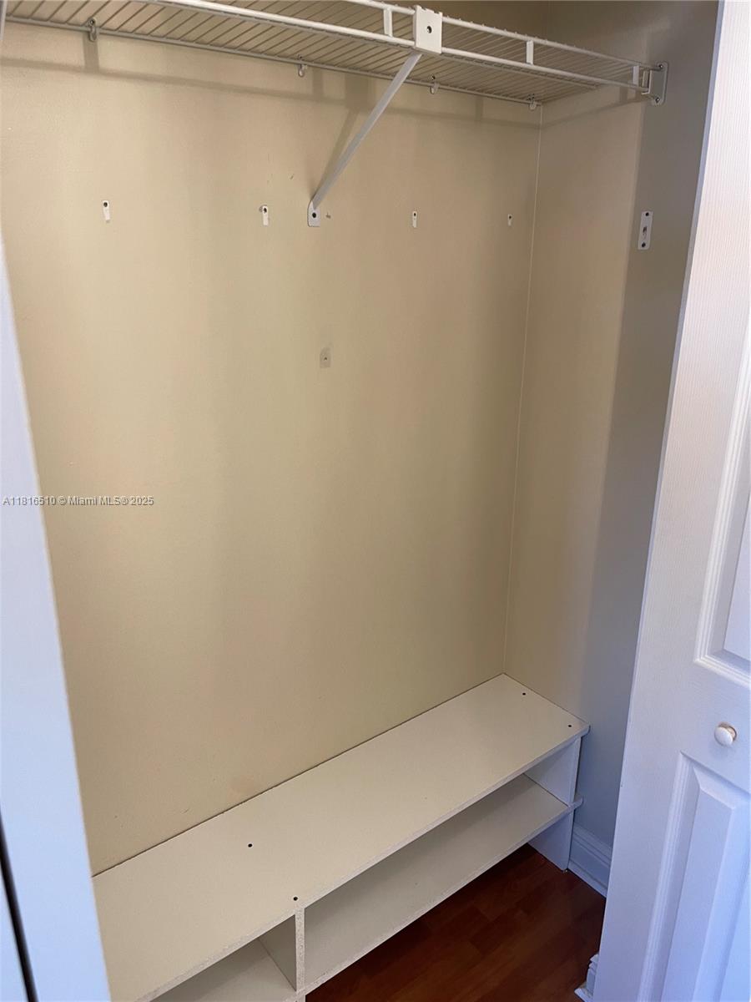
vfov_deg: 69.4
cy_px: 501
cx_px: 376
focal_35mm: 25
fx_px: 723
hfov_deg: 54.9
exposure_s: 1/60
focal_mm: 5.1
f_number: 1.6
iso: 125
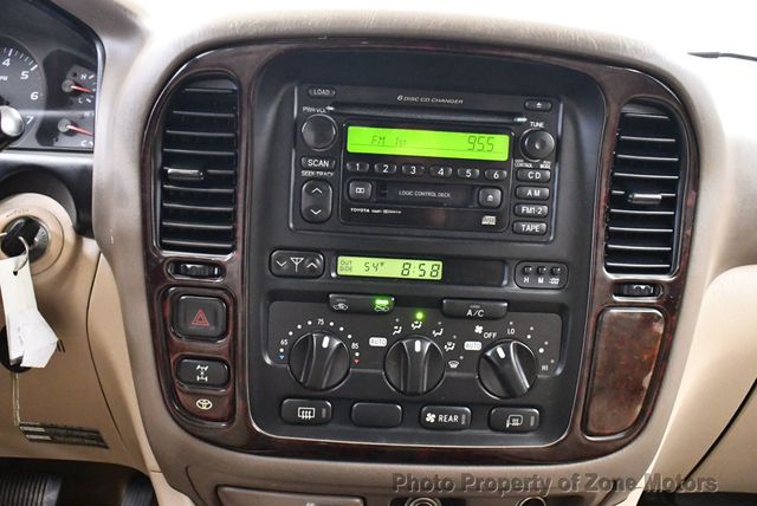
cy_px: 253
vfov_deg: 36.9
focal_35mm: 36
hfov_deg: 53.1
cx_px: 378
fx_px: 758
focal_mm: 18
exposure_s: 1/60
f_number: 3.5
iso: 8000
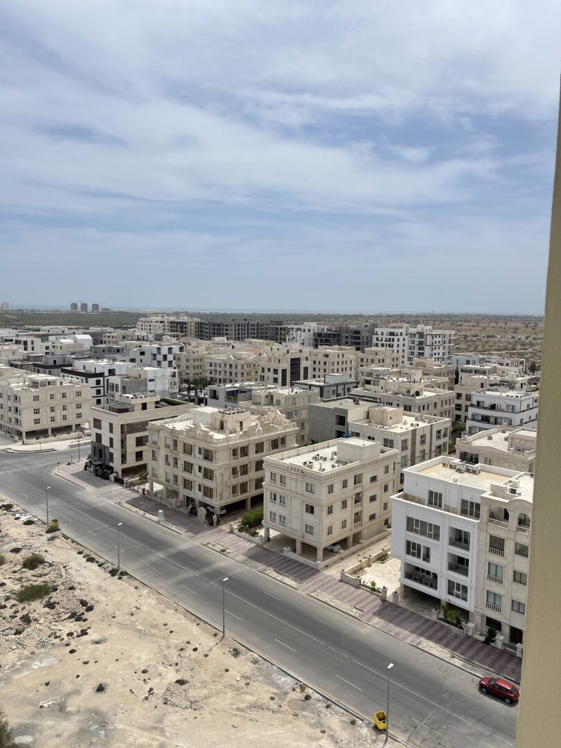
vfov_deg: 67.3
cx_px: 280
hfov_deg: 53.1
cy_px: 374
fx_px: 562
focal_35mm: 26
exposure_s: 1/8547
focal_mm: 5.1
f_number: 1.6
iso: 32
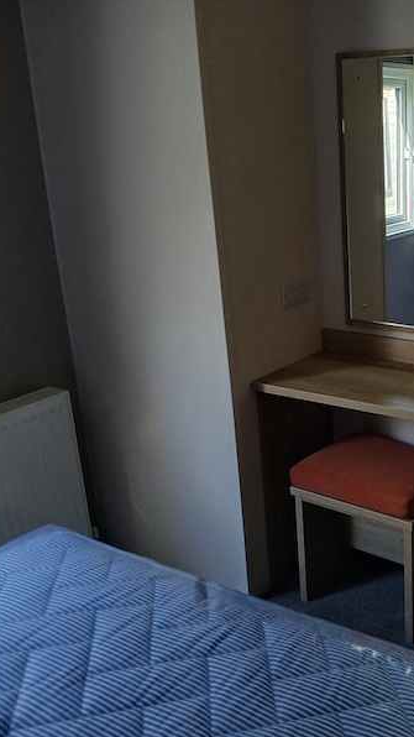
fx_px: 742
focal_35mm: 38
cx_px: 403
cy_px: 368
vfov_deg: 52.8
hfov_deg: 29.4
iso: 125
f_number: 1.8
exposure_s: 1/50
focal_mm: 3.98
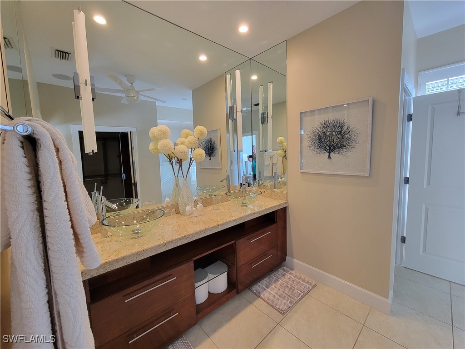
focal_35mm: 13
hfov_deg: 106.2
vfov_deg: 89.9
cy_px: 174
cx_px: 232
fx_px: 175
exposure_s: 1/39
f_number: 2.2
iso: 320
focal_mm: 2.2
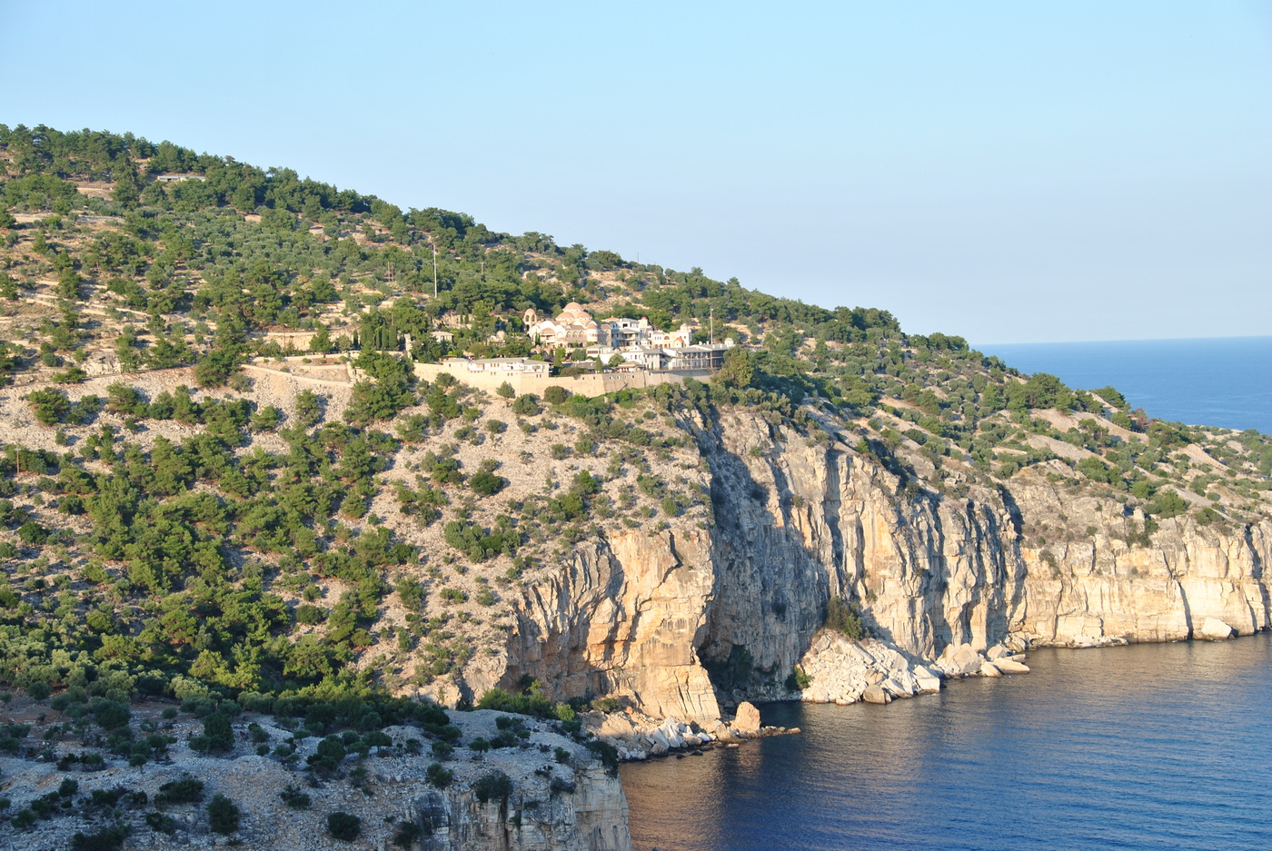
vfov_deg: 16.6
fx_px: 2918
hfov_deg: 24.6
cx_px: 636
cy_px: 426
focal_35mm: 82
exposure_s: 1/160
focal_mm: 55
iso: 100
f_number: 6.3
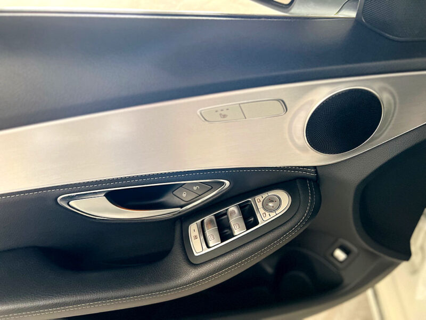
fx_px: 320
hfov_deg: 67.3
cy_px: 160
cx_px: 213
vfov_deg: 53.1
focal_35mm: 26
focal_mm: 5.7
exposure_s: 1/60
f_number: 1.5
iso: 500
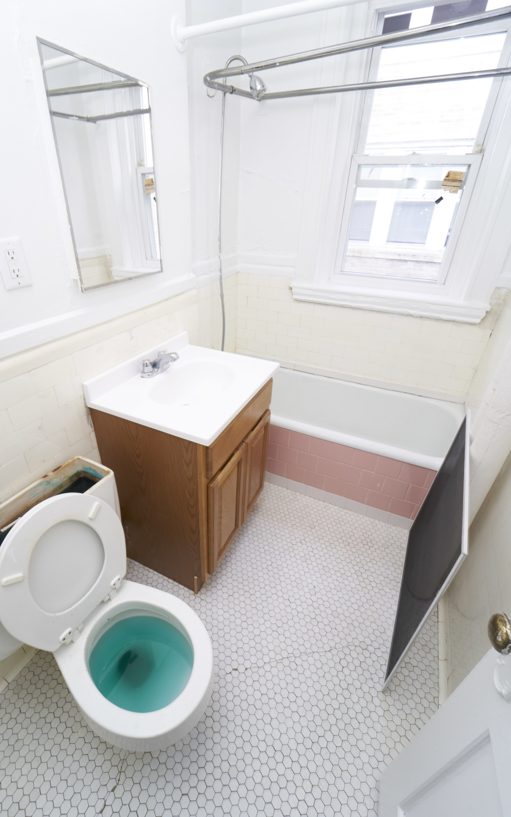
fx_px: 334
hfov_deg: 74.6
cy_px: 404
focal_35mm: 15
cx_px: 228
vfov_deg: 101.5
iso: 250
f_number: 11
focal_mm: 14
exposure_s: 1/5
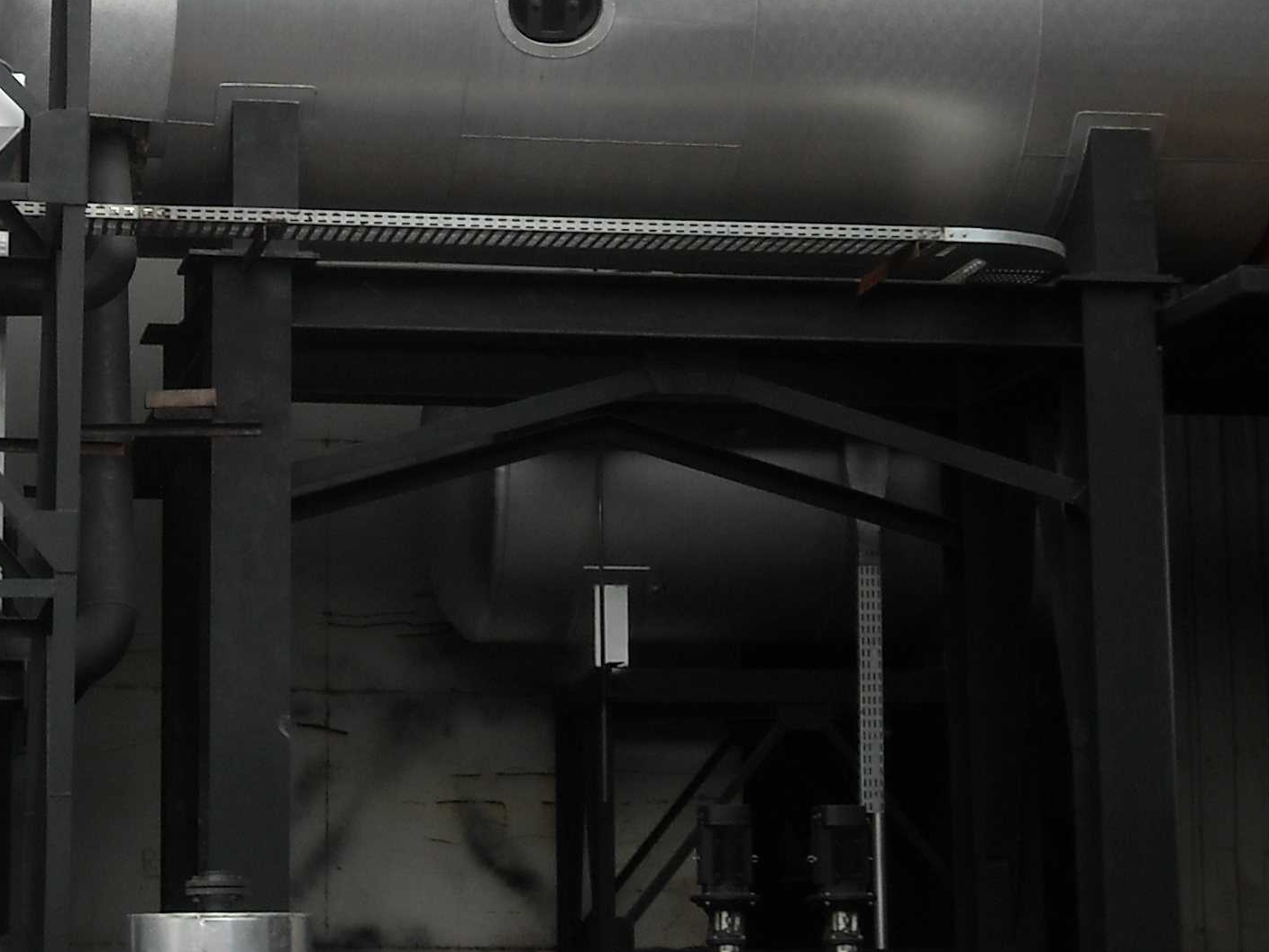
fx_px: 3739
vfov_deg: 14.4
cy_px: 89
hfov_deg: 19.0
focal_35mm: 102
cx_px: 208
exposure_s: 1/60
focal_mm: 7.1
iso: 77
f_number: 3.1
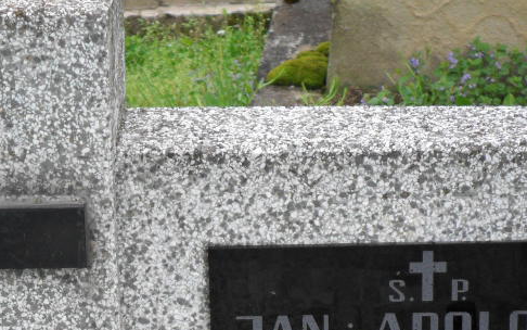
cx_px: 241
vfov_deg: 6.8
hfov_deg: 10.9
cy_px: 312
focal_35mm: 192
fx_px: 2758
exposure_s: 1/125
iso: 100
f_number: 4.3
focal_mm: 15.4
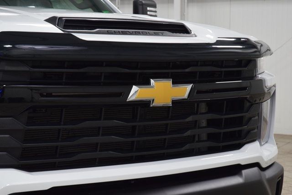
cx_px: 146
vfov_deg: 17.5
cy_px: 98
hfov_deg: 26.0
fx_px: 633
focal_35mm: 78
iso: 1600
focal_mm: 52
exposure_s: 1/60
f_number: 6.3
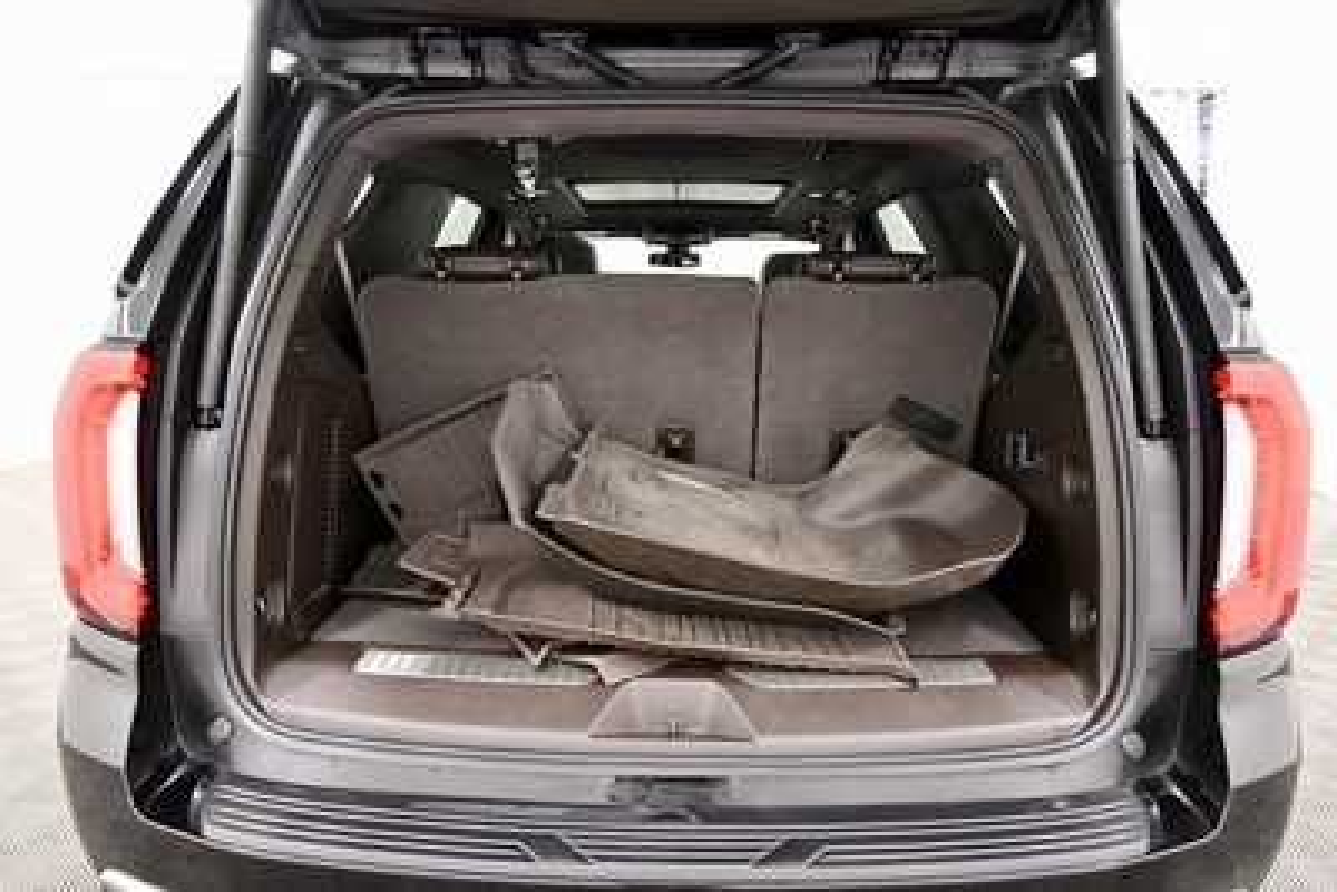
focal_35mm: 24
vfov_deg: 53.2
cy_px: 446
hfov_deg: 73.7
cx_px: 668
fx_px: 892
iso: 3200
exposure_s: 1/60
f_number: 5.3
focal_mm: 16
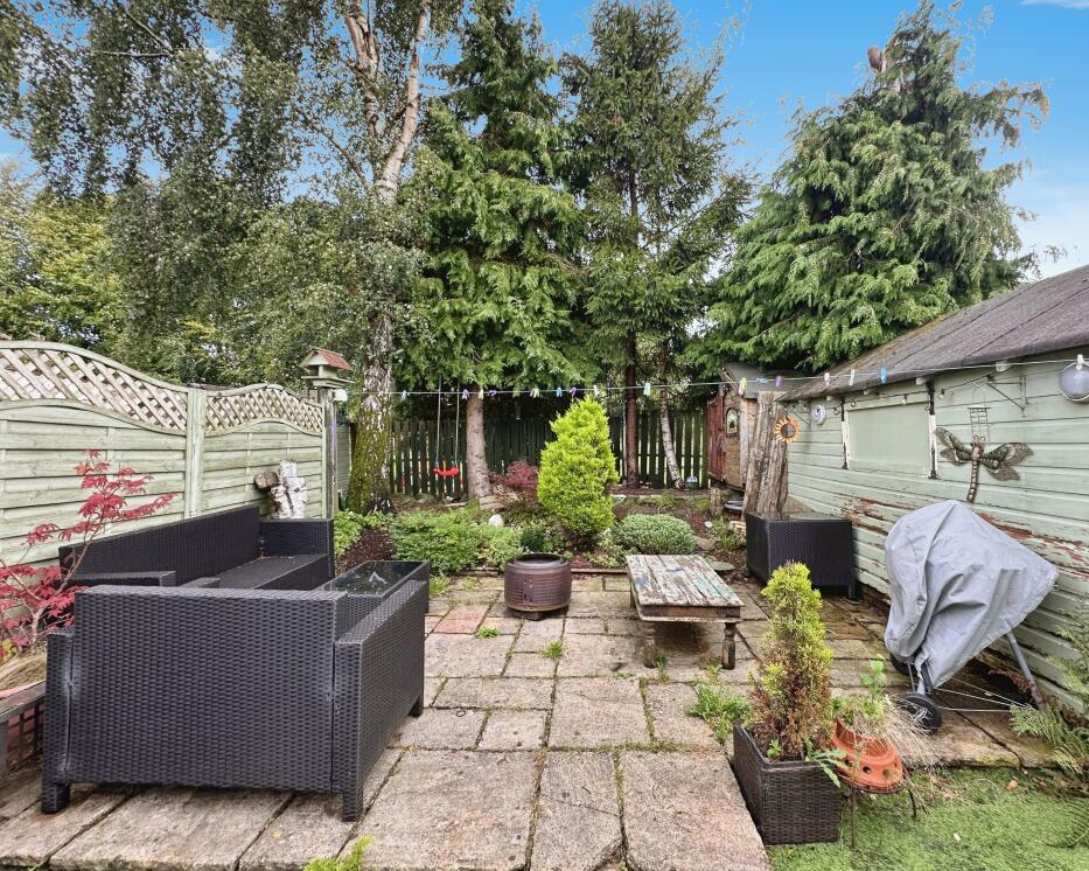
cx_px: 579
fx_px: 483
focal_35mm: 15
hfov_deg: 96.7
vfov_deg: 84.0
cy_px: 433
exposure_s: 1/99
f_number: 2.2
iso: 50
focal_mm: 2.22
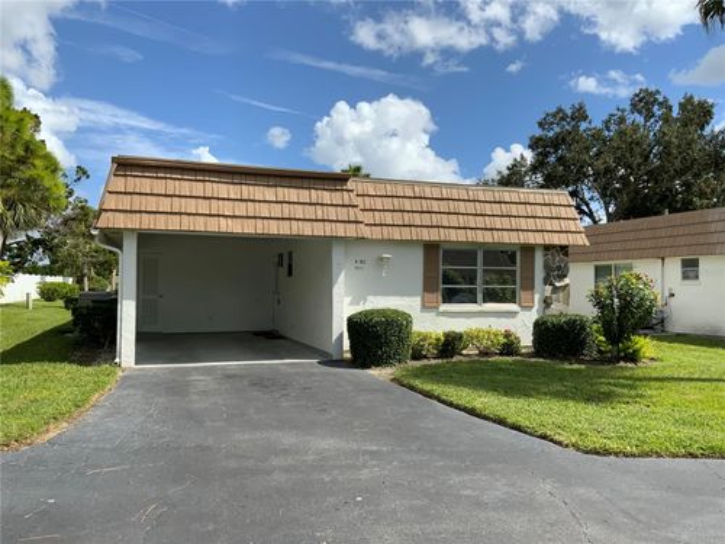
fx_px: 607
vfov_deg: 48.2
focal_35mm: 29
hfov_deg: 61.7
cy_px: 272
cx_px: 362
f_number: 1.8
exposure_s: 1/2227
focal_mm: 3
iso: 16
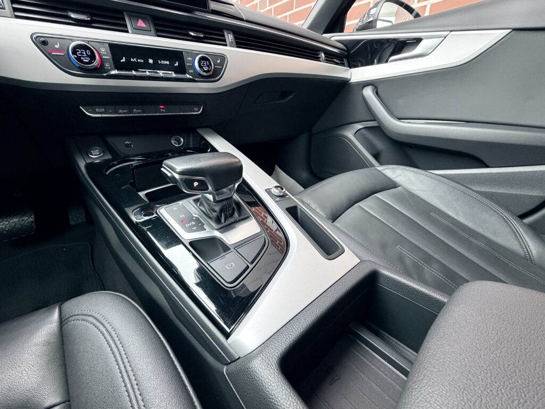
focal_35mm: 14
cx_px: 272
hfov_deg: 102.1
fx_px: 220
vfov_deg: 85.7
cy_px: 204
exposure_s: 1/53
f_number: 2.2
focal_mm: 2.22
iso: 500
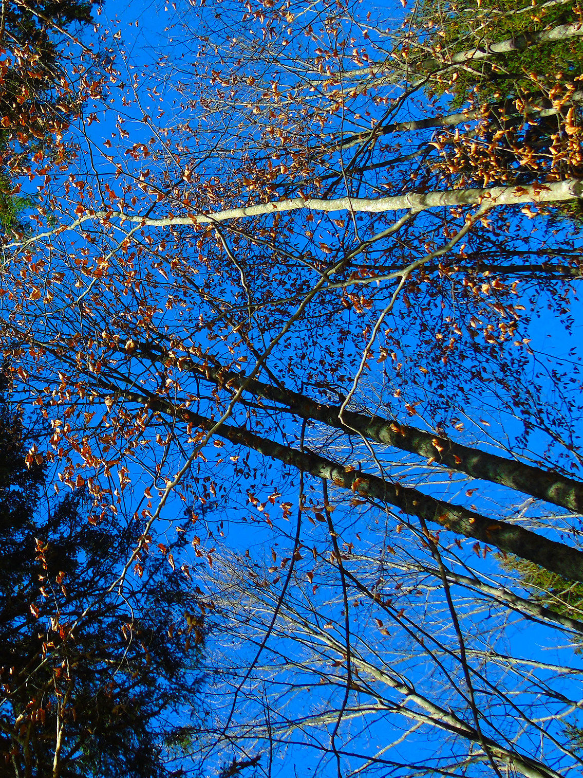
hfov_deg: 30.4
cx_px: 82
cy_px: 330
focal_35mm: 46
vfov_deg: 41.1
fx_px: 1033
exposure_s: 1/400
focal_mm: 5.2
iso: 80
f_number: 3.6
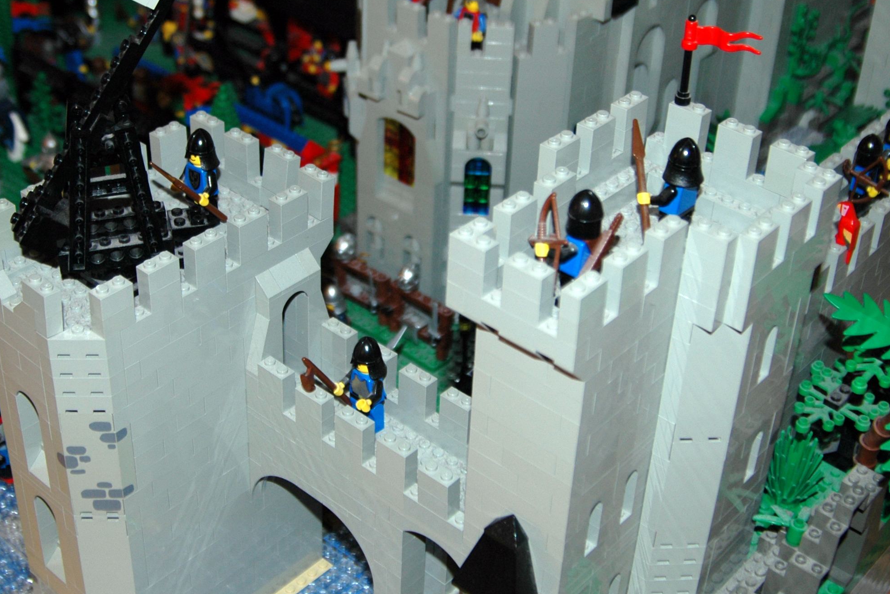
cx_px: 411
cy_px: 265
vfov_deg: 24.6
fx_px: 1360
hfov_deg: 36.2
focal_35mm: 55
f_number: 3.5
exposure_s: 1/60
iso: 200
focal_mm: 24
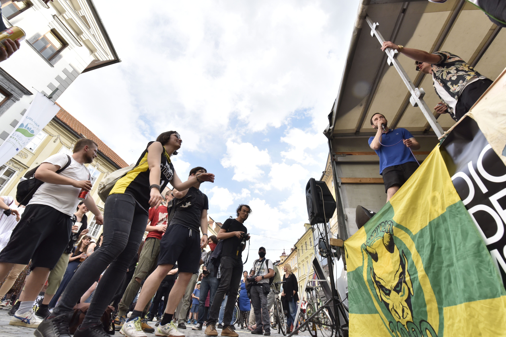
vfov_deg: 77.4
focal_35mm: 15
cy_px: 168
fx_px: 211
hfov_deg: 100.4
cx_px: 253
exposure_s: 1/400
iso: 800
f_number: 9
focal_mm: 15
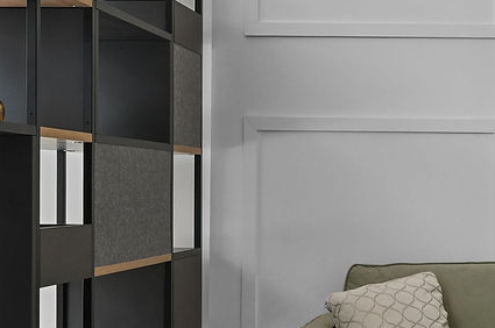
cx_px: 501
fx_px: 1159
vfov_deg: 16.1
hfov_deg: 23.1
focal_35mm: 84
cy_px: 181
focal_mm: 17.5
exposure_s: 1/5
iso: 400
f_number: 8
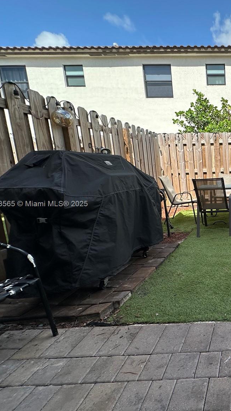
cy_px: 204
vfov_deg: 83.8
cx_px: 257
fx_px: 229
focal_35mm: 21
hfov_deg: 41.8
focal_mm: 2.22
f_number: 2.2
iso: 50
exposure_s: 1/1261
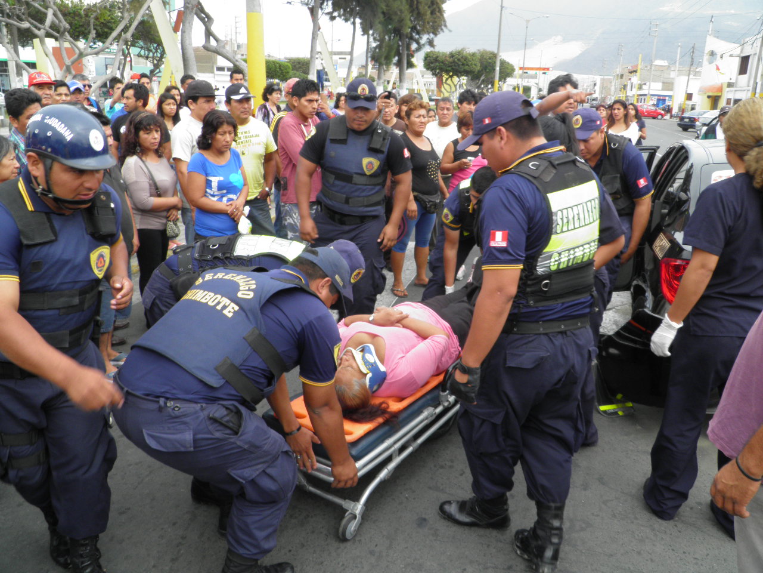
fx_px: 617
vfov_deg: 49.7
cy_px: 286
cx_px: 382
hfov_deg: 63.4
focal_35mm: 28
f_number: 5.7
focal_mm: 4.9
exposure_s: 1/80
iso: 50
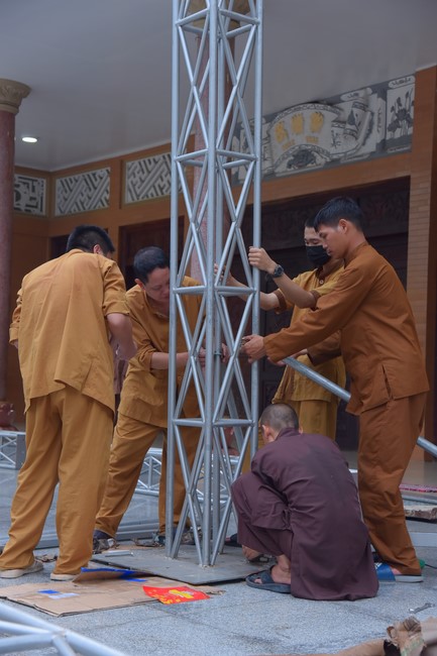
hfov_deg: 23.4
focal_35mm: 58
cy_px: 328
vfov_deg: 34.5
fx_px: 1057
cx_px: 218
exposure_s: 1/125
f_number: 6.3
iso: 500
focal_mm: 58
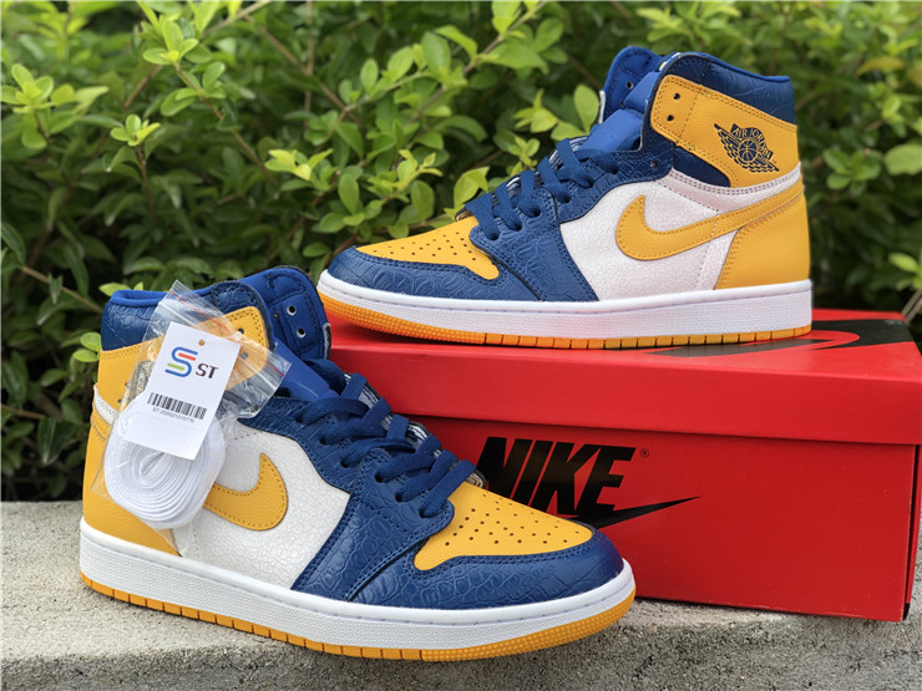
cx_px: 461
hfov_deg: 36.8
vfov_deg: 28.0
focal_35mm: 52
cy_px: 346
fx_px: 1385
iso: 16
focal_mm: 6
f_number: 2.4
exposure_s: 1/249
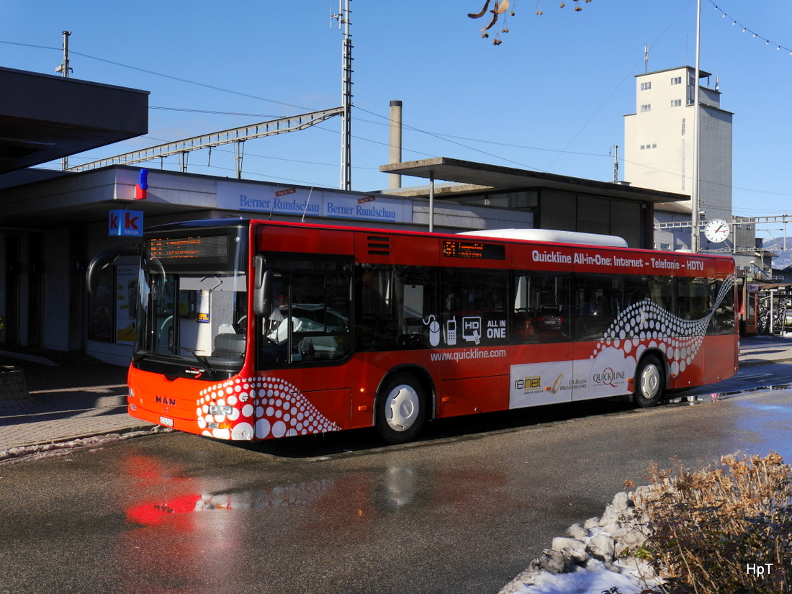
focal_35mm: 40
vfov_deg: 36.0
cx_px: 396
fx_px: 915
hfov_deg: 46.8
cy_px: 297
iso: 160
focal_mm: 20
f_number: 9
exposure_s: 1/400
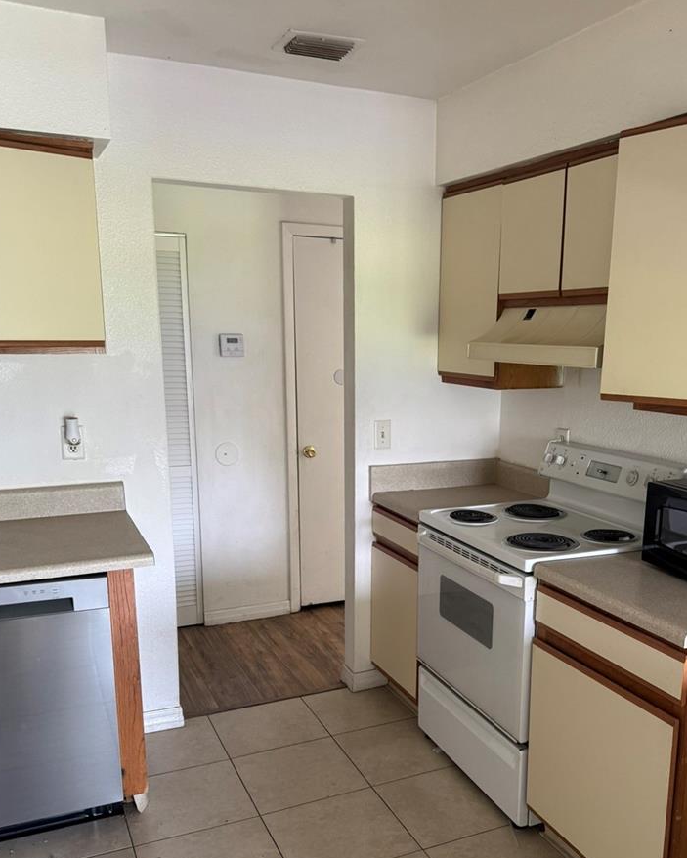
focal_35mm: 32
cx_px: 409
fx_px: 813
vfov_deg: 55.0
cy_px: 536
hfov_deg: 45.6
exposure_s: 1/61
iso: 200
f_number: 1.78
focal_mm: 6.76
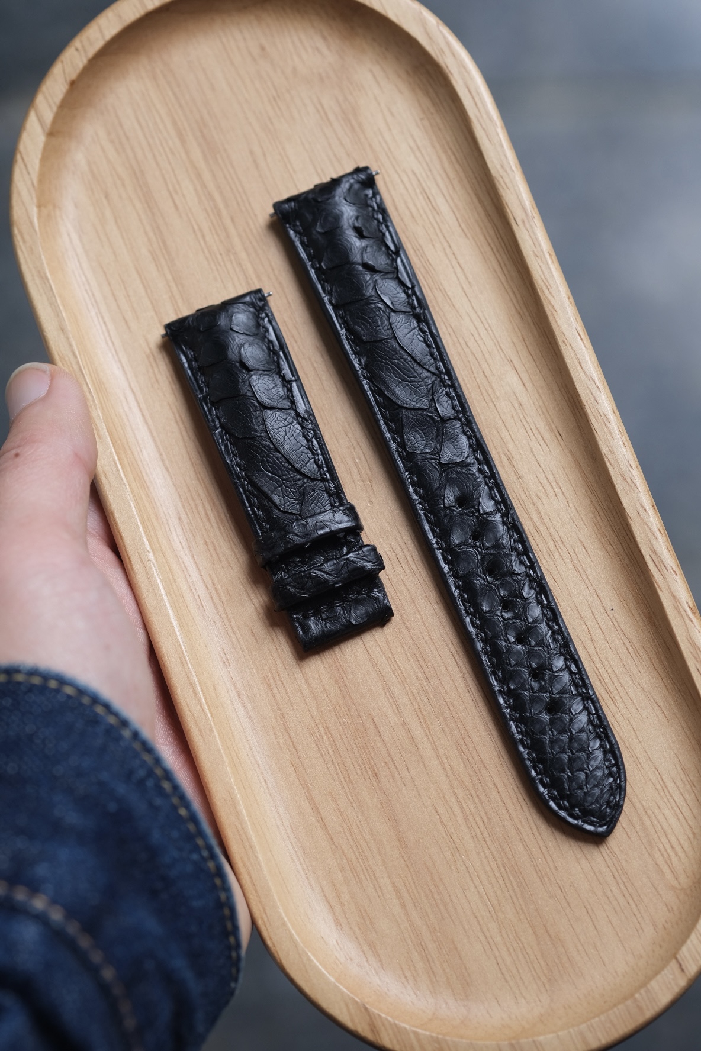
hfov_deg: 15.2
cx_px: 350
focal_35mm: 90
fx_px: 2629
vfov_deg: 22.6
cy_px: 526
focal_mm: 60
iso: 160
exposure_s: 1/80
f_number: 4.5
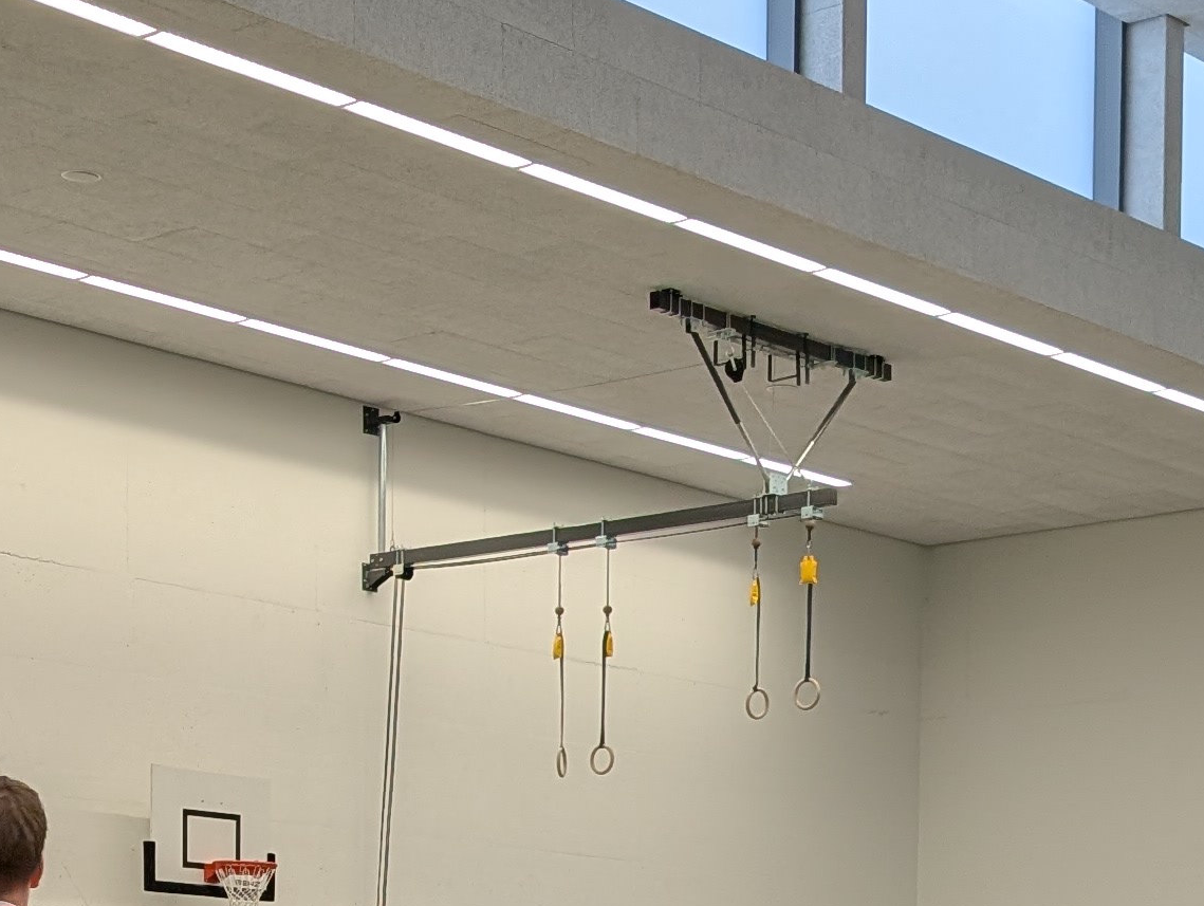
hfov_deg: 22.7
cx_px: 662
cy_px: 1250
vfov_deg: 16.1
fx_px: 2995
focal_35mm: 86
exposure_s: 1/439
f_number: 1.68
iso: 140
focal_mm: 6.9
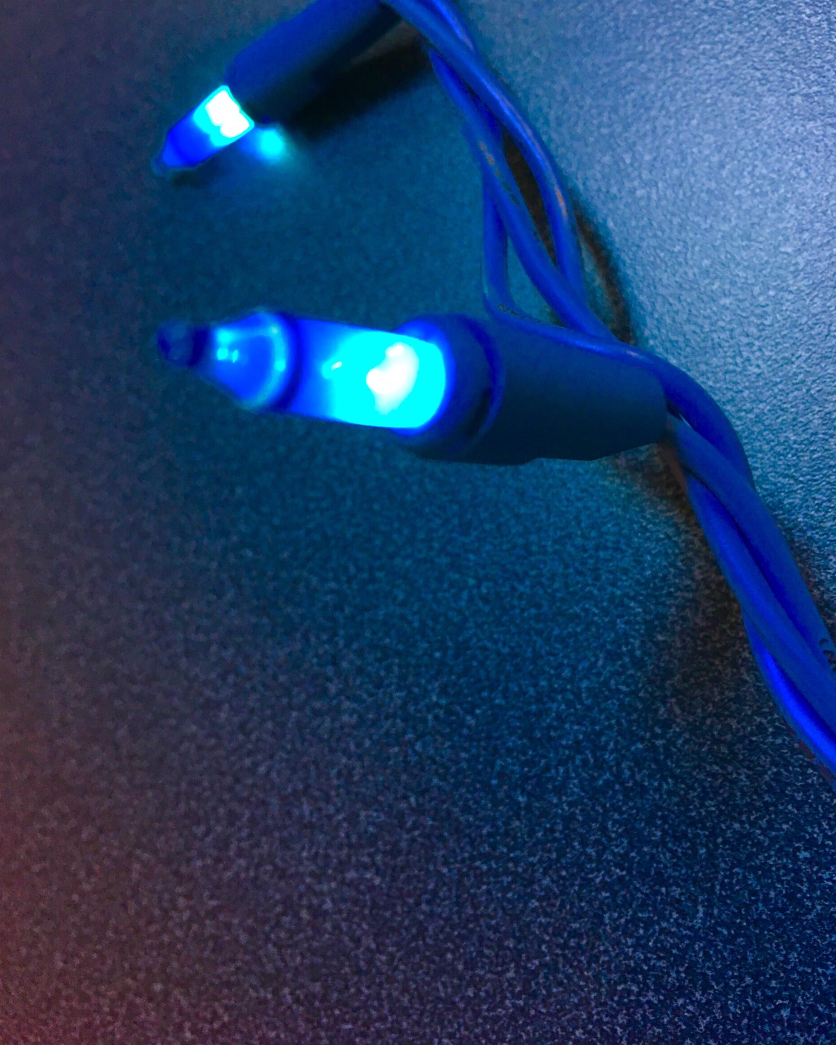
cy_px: 480
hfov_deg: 47.1
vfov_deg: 57.1
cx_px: 409
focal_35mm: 31
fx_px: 959
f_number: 2.2
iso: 80
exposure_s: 1/30
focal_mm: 4.15
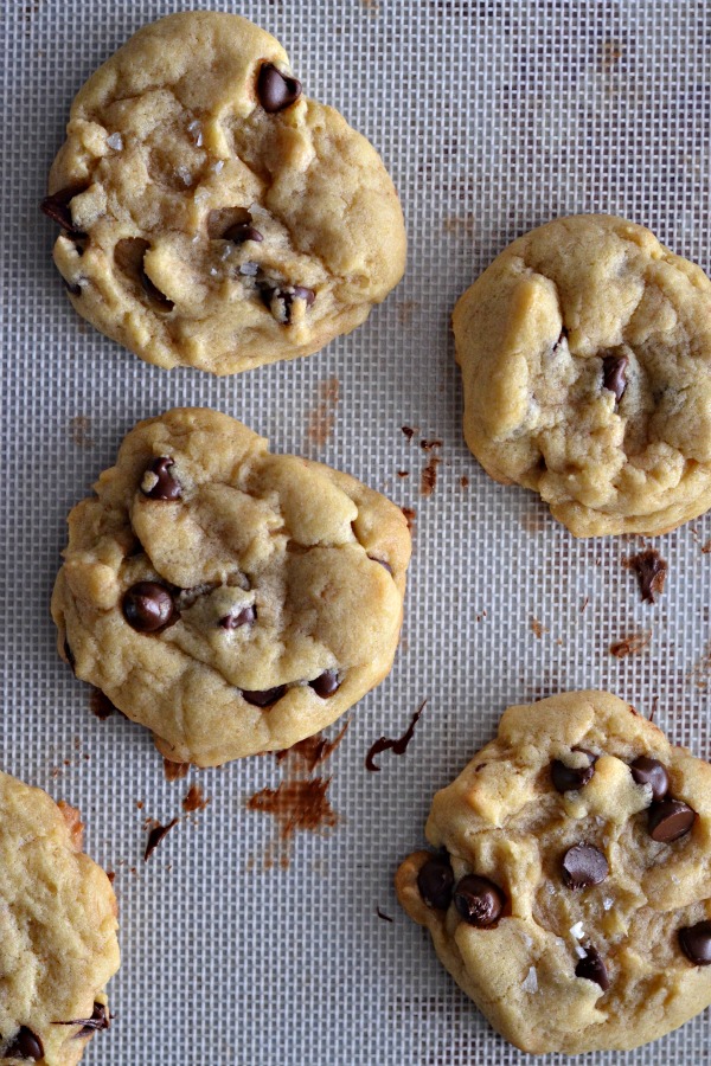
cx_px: 356
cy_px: 533
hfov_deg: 18.2
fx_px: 2222
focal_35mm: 75
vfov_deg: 27.0
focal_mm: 50
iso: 1250
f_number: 4.5
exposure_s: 1/320
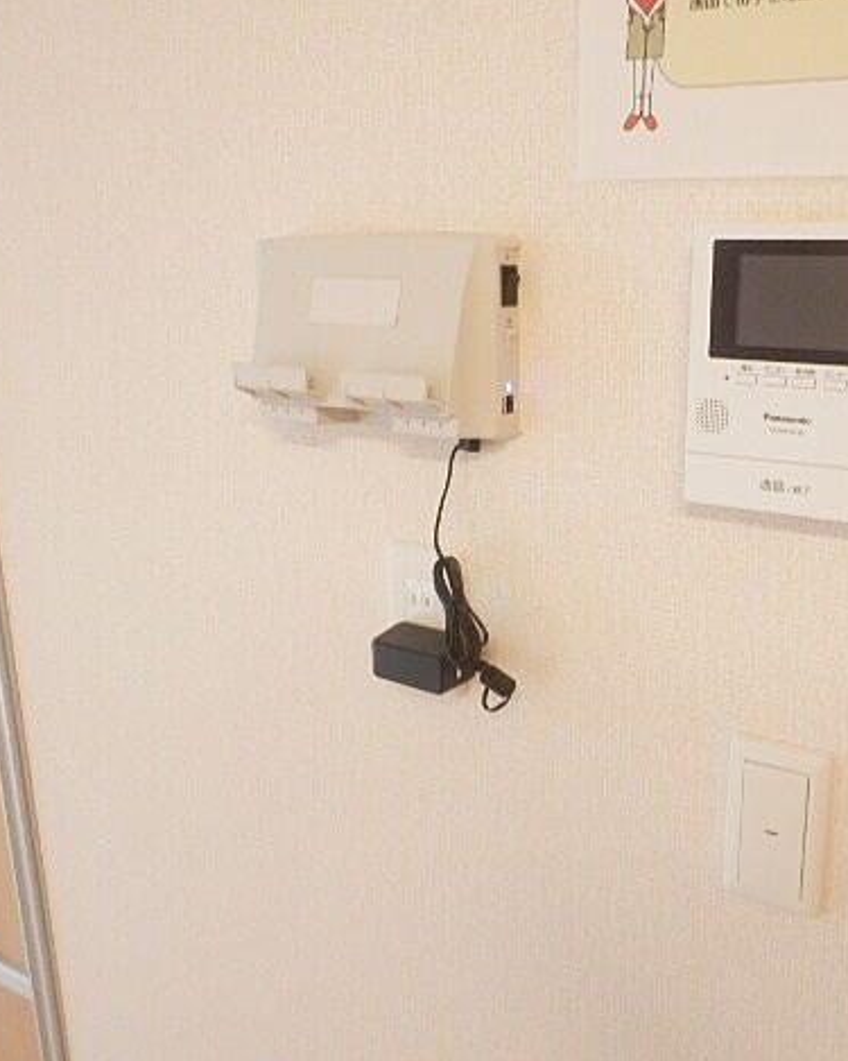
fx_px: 1004
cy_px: 525
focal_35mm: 32
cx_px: 581
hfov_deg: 44.9
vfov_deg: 55.7
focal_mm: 4.2
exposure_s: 1/30
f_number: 3
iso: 640
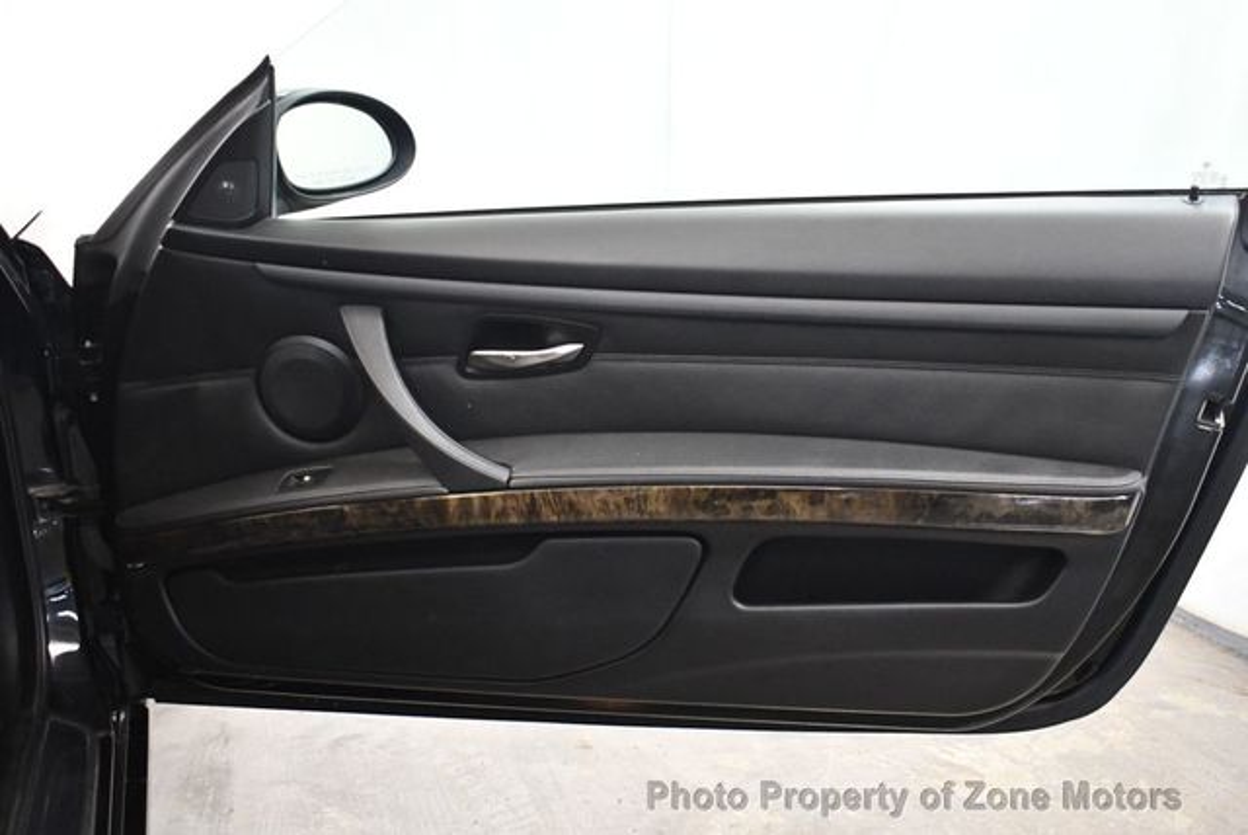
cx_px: 624
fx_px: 1388
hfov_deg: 48.4
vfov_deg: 33.5
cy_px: 418
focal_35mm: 40
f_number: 3.5
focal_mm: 20
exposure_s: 1/80
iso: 3200
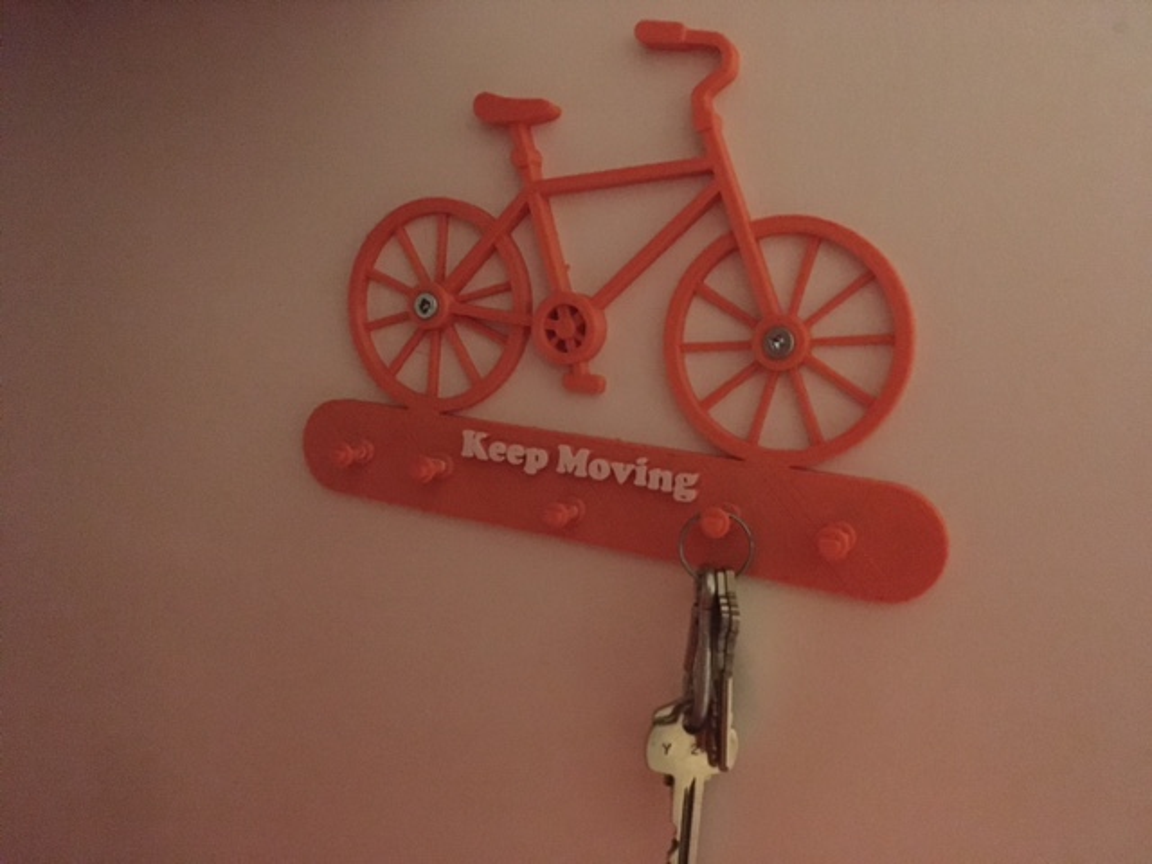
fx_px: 965
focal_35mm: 29
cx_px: 576
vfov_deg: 48.2
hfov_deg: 61.7
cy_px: 432
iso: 1250
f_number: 2.2
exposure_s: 1/15
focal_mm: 4.15
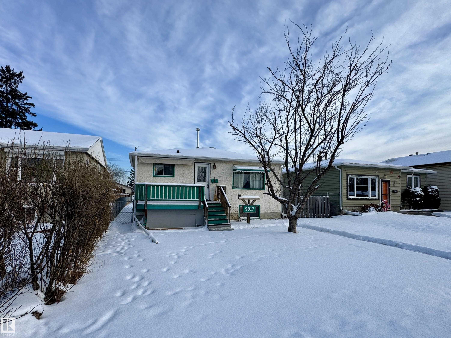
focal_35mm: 14
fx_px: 182
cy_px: 169
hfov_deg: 102.1
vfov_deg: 85.7
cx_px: 226
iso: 50
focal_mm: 2.22
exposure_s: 1/1198
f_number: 2.2
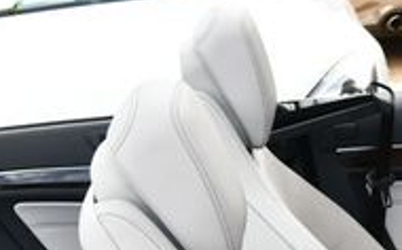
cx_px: 666
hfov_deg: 15.1
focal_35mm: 124
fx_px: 1356
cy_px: 407
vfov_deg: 10.1
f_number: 5.6
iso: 320
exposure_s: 1/250
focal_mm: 18
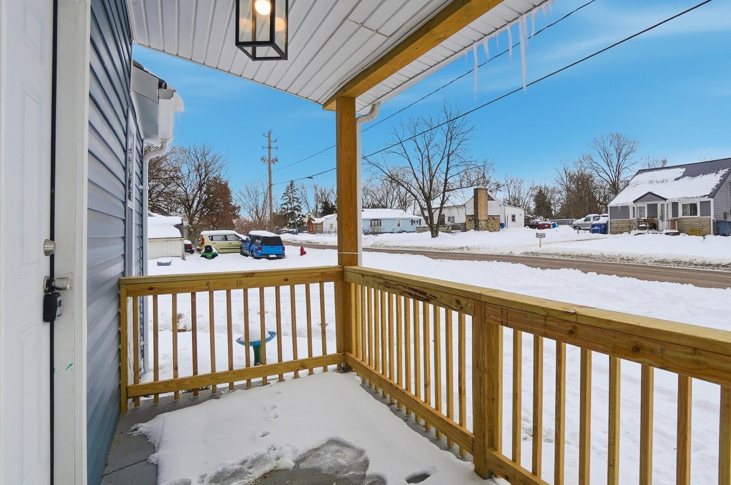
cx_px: 444
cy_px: 236
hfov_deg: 85.7
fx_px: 385
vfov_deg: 64.4
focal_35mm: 19
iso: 100
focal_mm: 10
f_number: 4.5
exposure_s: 1/4000
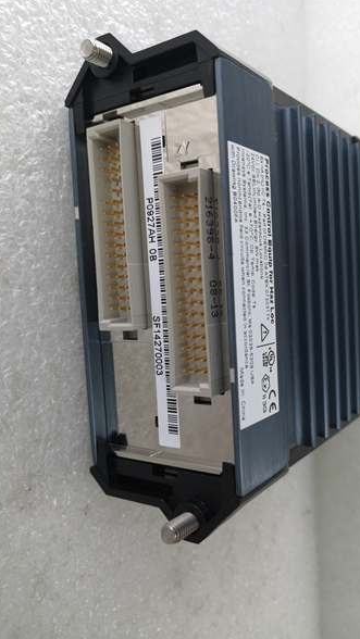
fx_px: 509
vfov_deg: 64.3
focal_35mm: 30
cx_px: 220
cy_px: 323
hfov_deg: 38.8
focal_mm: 3.95
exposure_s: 1/50
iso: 50
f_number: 1.8
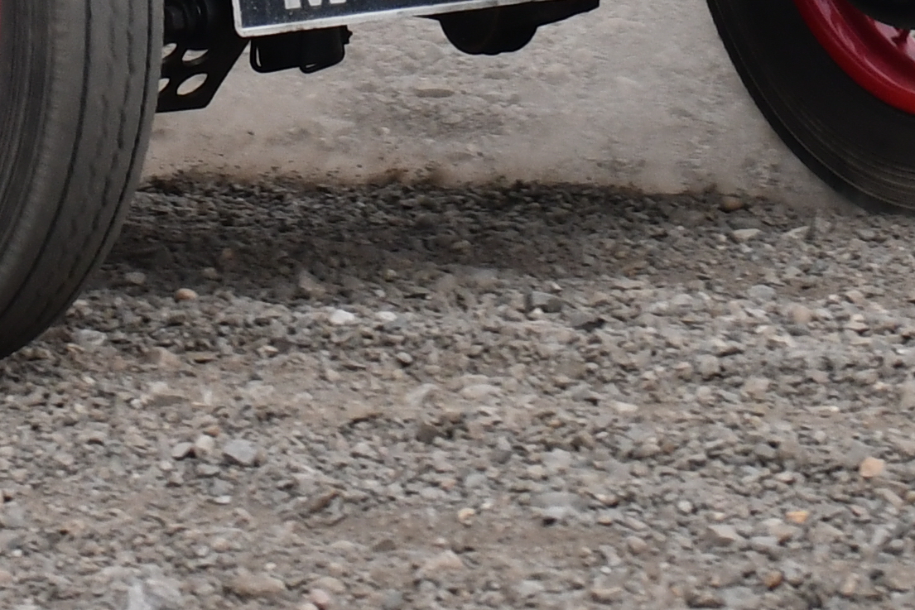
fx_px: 13446
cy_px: -400
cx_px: -222
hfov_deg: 3.9
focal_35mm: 529
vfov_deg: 2.6
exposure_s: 1/1600
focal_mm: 70
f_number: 6.3
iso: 400
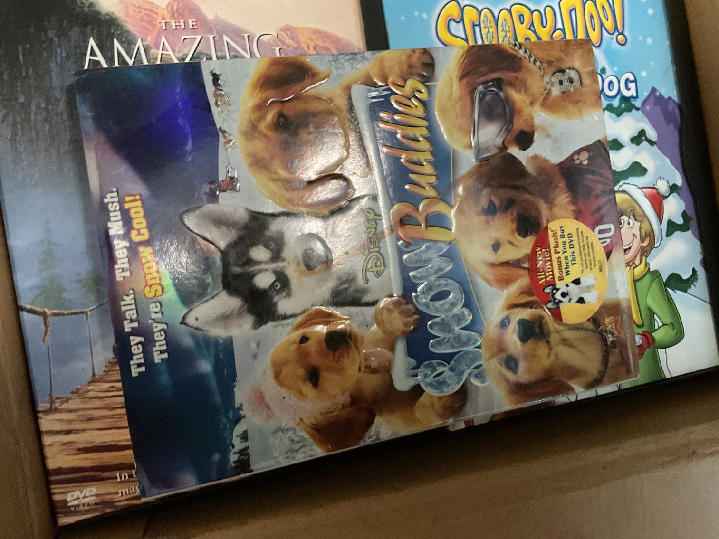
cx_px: 360
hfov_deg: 61.7
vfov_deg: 48.2
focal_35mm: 29
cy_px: 270
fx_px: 602
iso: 500
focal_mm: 3
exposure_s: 1/30
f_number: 1.8
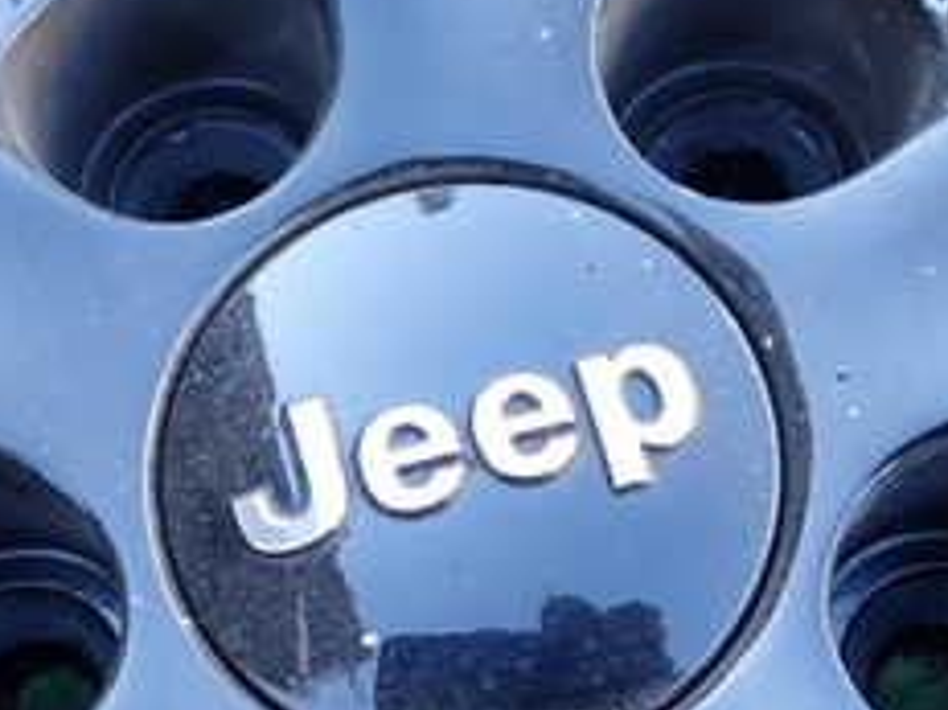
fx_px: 1779
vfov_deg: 22.5
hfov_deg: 29.8
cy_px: 464
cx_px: 427
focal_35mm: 65
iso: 100
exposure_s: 1/60
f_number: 2
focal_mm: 4.5
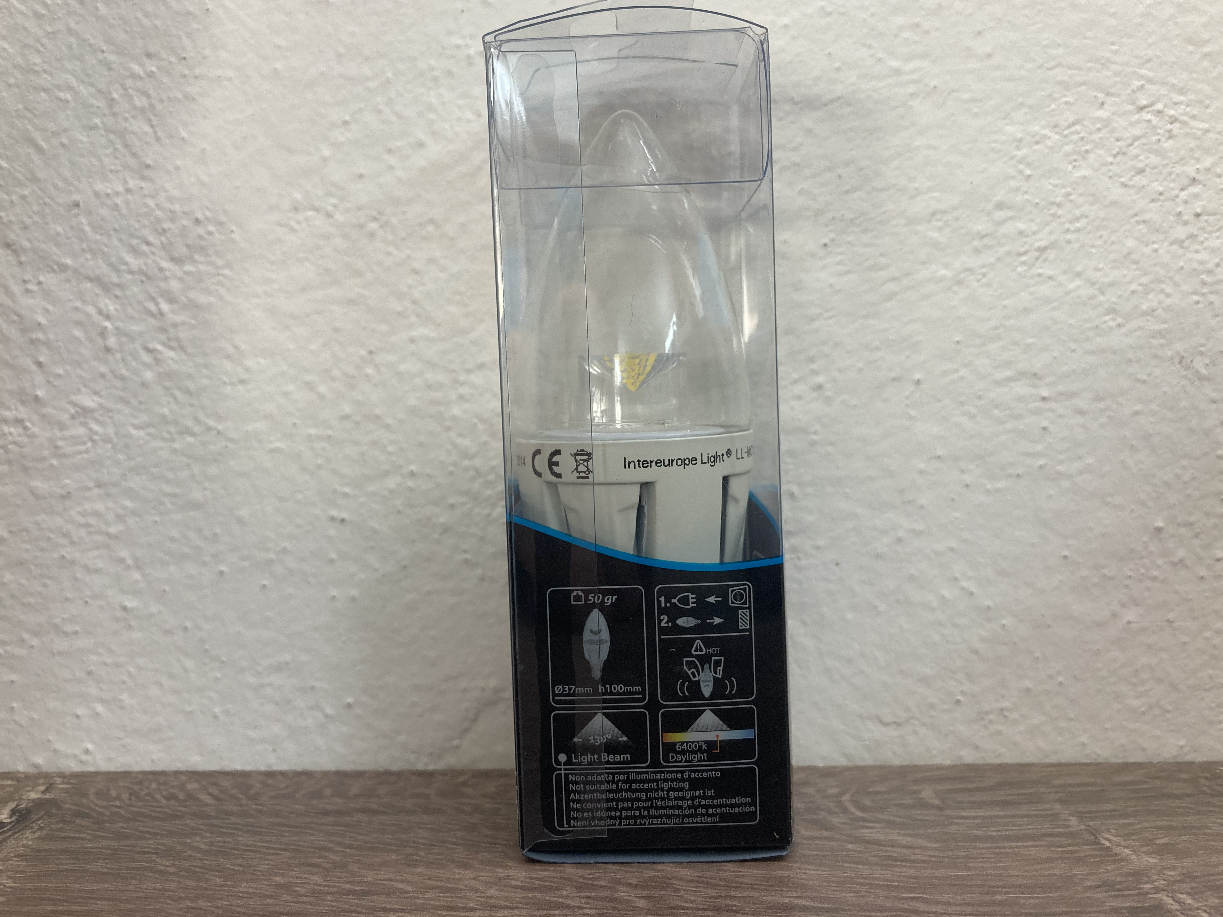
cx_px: 612
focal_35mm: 29
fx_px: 1025
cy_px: 447
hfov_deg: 61.7
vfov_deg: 48.2
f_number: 1.8
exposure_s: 1/50
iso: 80
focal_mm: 3.99
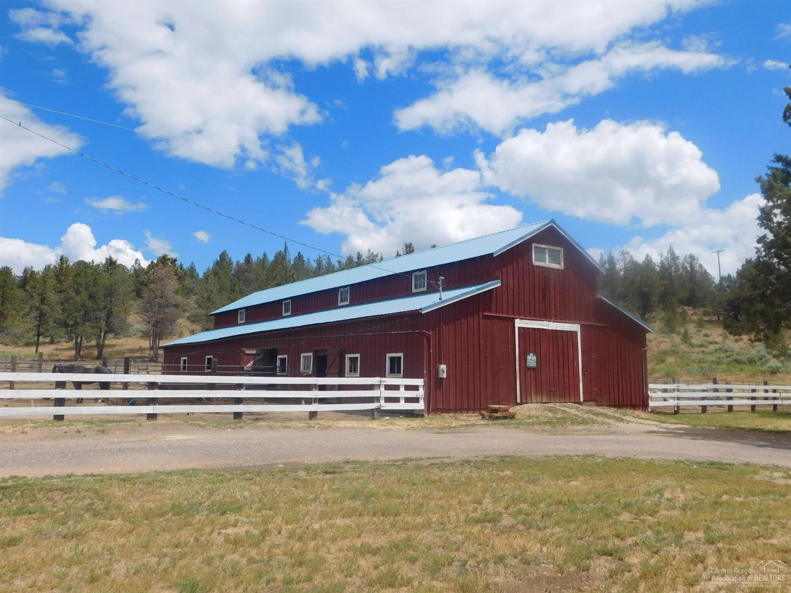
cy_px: 296
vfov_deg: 46.8
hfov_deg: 60.0
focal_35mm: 30
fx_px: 685
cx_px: 396
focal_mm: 5.3
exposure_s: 1/640
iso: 125
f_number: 6.4
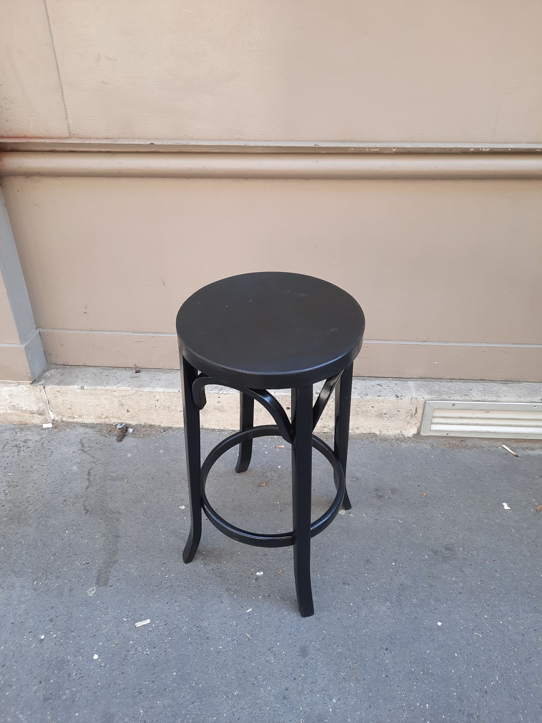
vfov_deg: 69.4
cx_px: 271
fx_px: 522
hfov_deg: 54.9
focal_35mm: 25
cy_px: 362
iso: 40
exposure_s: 1/100
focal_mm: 4.6
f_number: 2
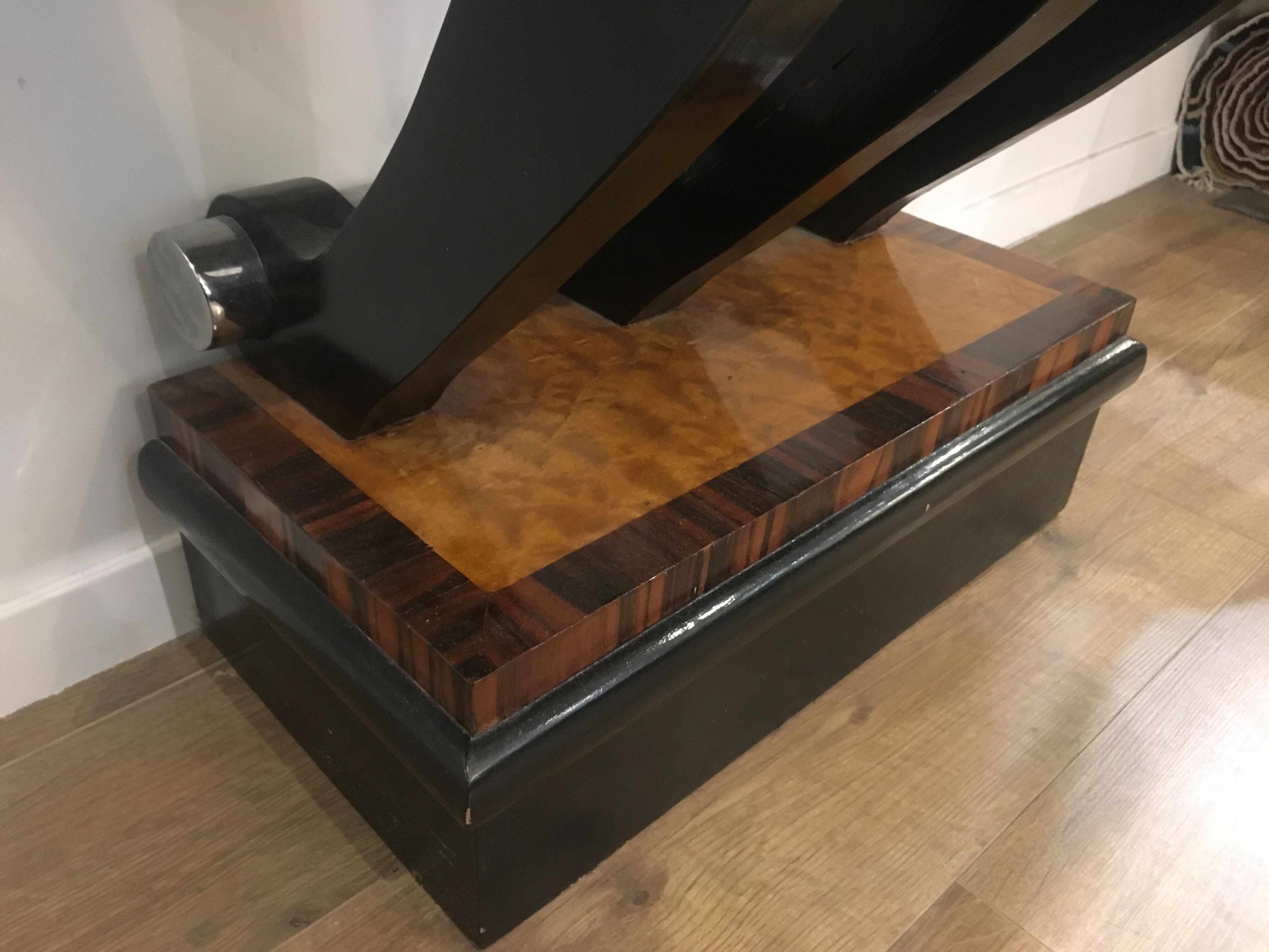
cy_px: 476
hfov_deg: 61.7
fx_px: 1063
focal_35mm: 29
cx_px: 634
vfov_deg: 48.2
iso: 400
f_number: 2.2
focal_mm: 4.15
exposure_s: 1/17
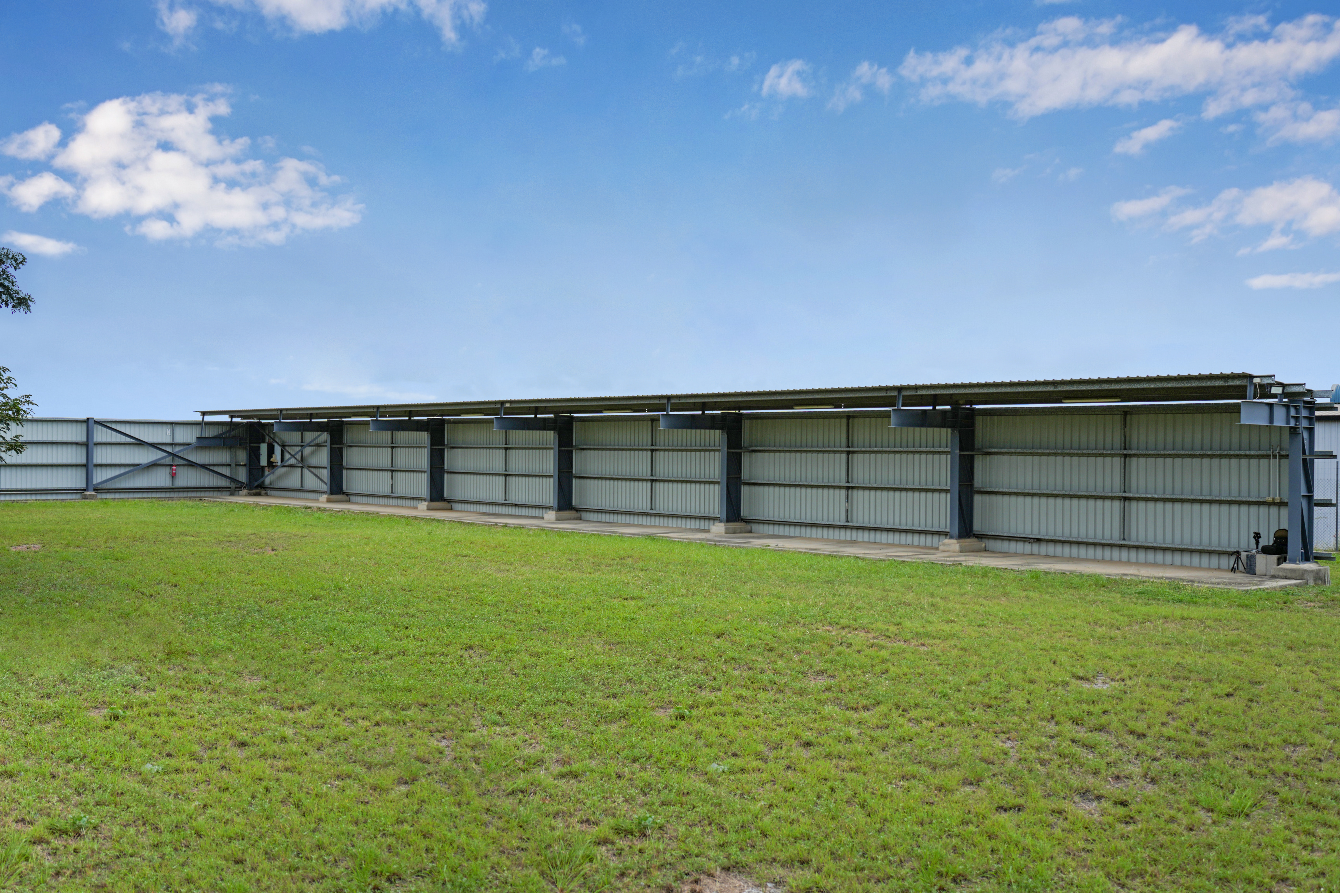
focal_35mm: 33
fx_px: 1228
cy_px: 455
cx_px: 677
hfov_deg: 57.2
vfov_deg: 40.0
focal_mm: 32
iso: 100
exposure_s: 1/3200
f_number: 2.8
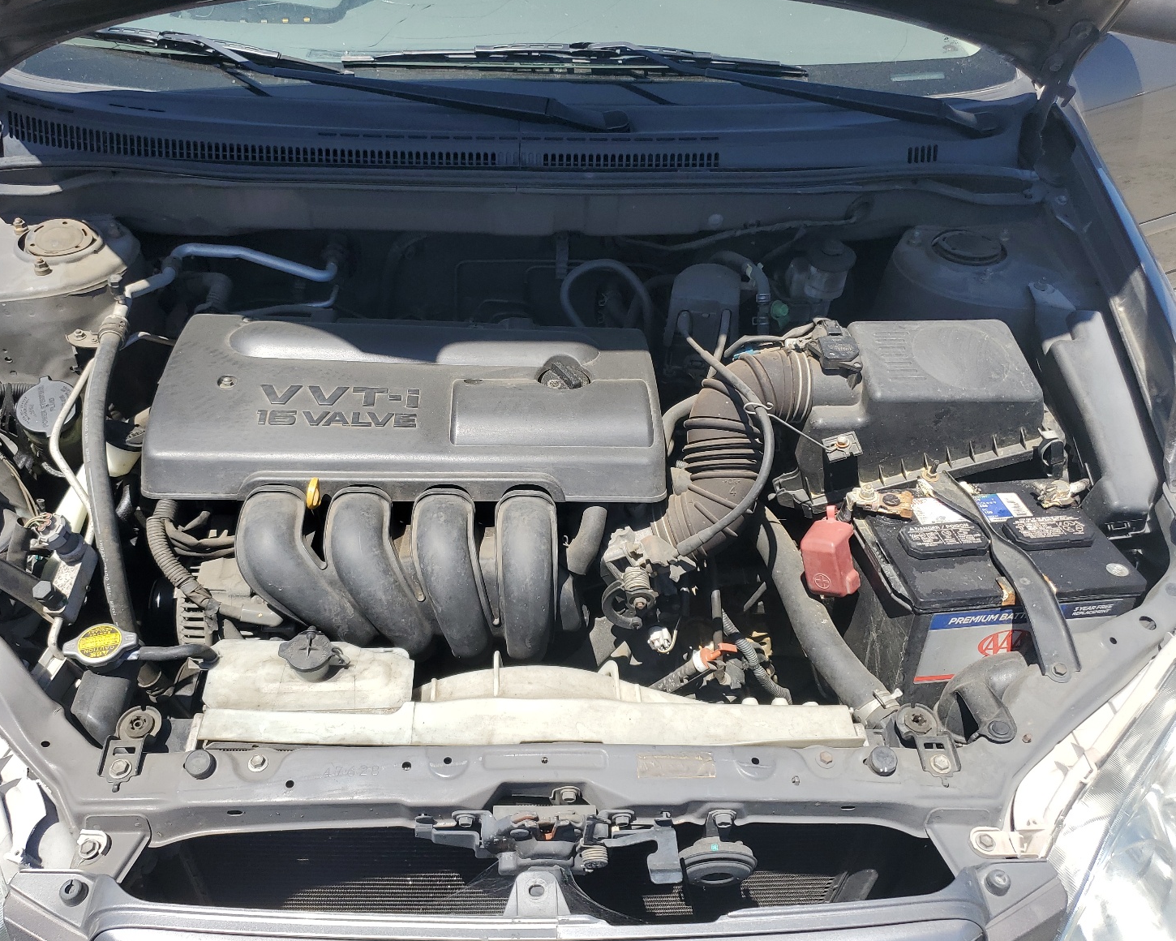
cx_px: 535
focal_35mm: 28
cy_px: 462
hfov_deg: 62.1
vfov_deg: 51.5
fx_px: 975
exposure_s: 1/2000
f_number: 1.5
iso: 50
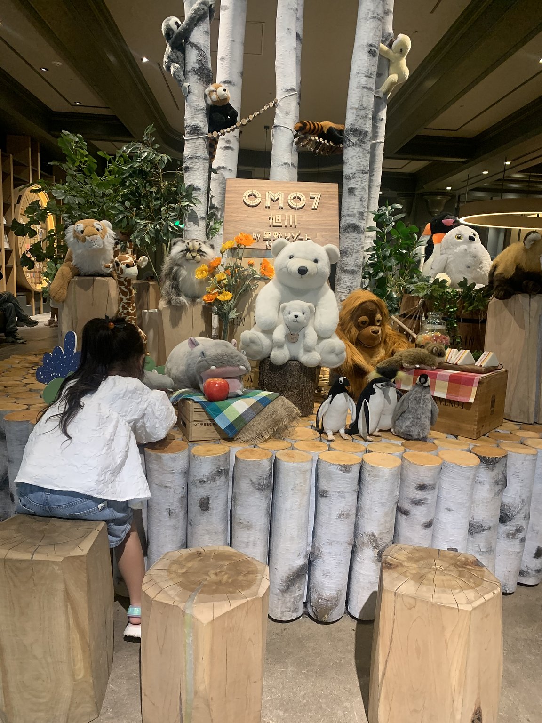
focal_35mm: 26
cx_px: 271
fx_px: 543
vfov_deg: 67.3
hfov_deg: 53.1
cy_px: 362
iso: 200
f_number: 1.8
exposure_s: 1/50
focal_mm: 4.25
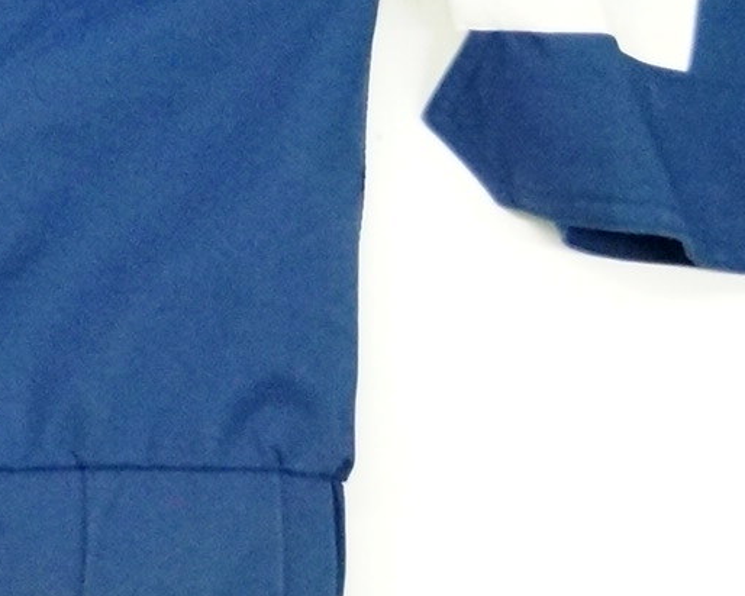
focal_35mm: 201
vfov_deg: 7.4
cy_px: -509
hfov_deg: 9.2
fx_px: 4431
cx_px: -542
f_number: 4.5
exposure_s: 1/50
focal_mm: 30
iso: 3200
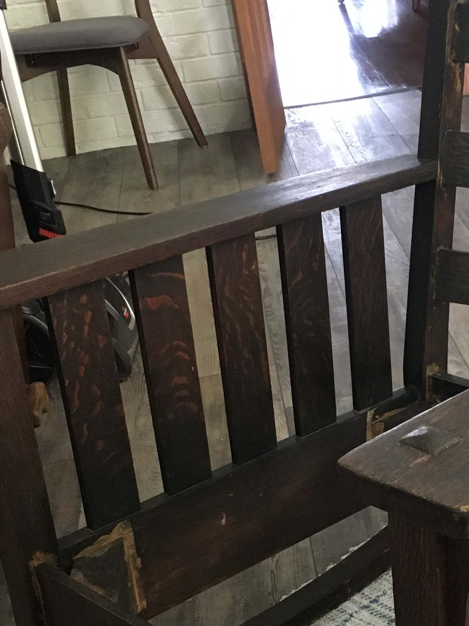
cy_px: 433
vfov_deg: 30.4
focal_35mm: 63
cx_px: 409
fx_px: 1138
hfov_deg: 22.8
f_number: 2.2
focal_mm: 4.15
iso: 200
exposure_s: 1/20
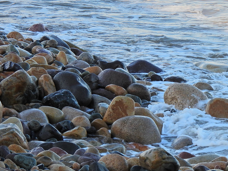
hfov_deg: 4.9
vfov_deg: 3.6
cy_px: 105
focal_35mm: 408
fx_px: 2688
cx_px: 190
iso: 100
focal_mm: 39.3
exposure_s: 1/250
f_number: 4.5
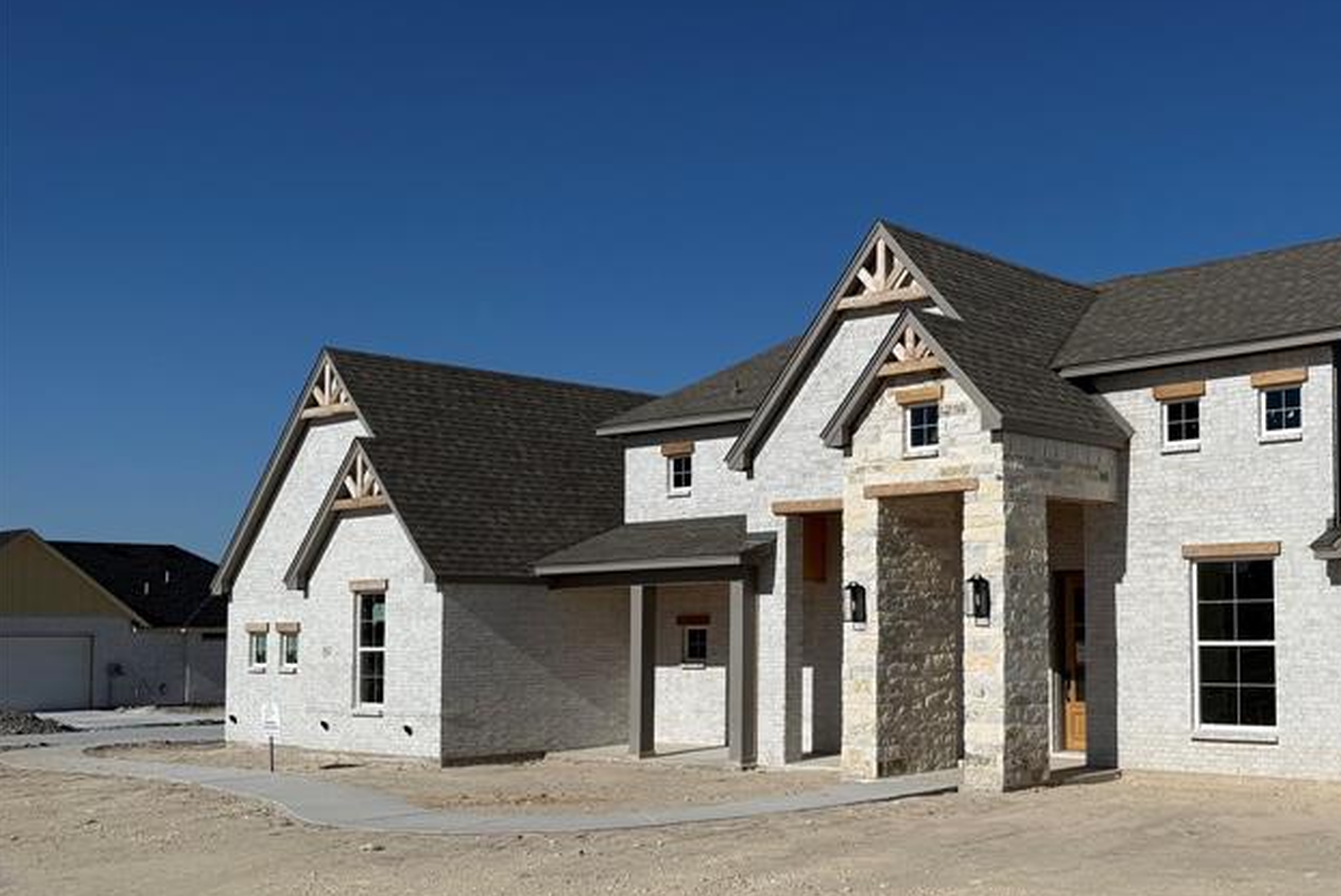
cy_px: 543
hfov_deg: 44.8
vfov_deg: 32.6
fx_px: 1528
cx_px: 1096
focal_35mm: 41
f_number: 1.78
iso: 64
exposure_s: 1/14286
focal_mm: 6.76
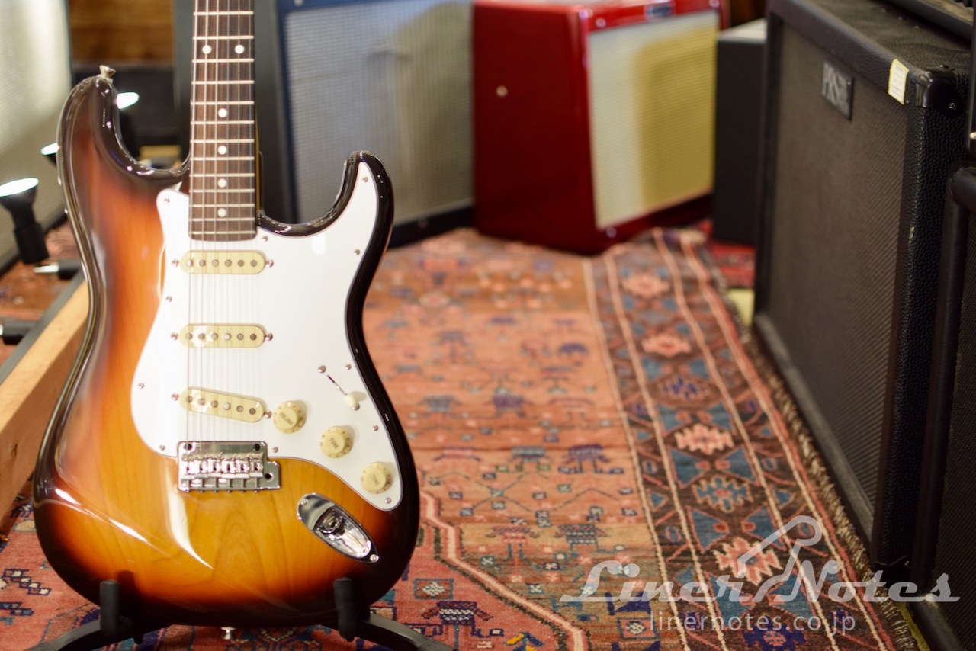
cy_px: 326
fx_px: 1424
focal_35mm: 52
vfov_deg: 25.8
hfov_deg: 37.8
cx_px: 488
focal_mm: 35
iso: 400
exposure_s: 1/80
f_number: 1.8
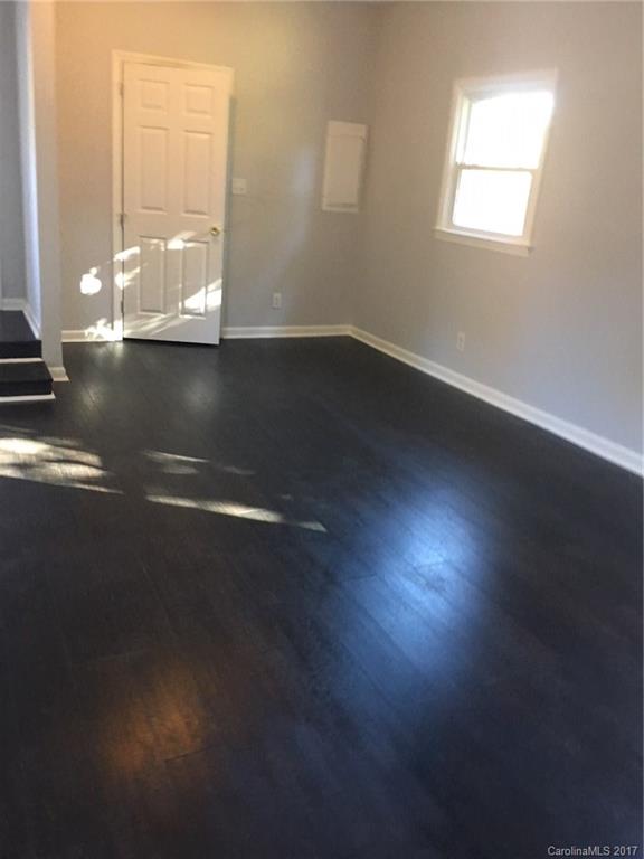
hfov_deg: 48.2
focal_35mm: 29
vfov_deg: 61.7
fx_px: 719
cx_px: 322
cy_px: 430
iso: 100
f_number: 2.2
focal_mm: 4.15
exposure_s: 1/8
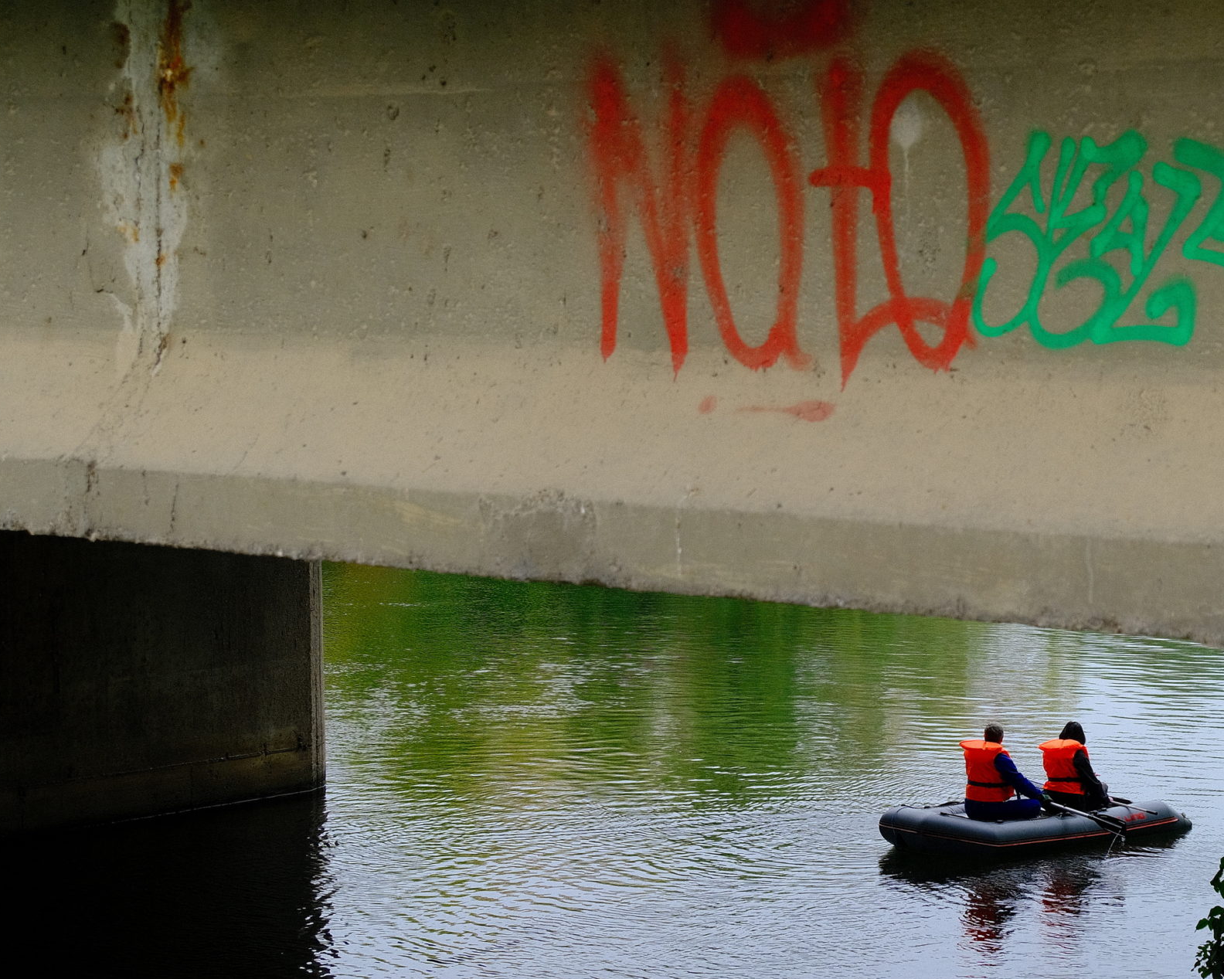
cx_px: 879
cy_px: 579
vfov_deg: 17.4
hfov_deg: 21.6
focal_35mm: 88
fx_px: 3188
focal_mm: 38.9
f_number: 5.6
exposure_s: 1/220
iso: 320
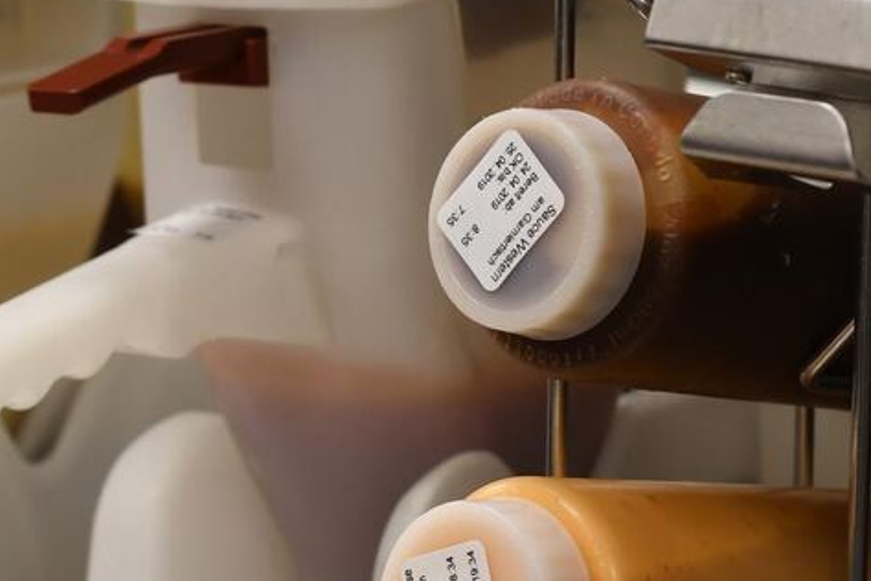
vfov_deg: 7.2
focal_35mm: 190
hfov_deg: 10.7
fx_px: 4597
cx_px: -83
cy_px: 302
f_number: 4
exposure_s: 1/80
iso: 400
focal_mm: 50
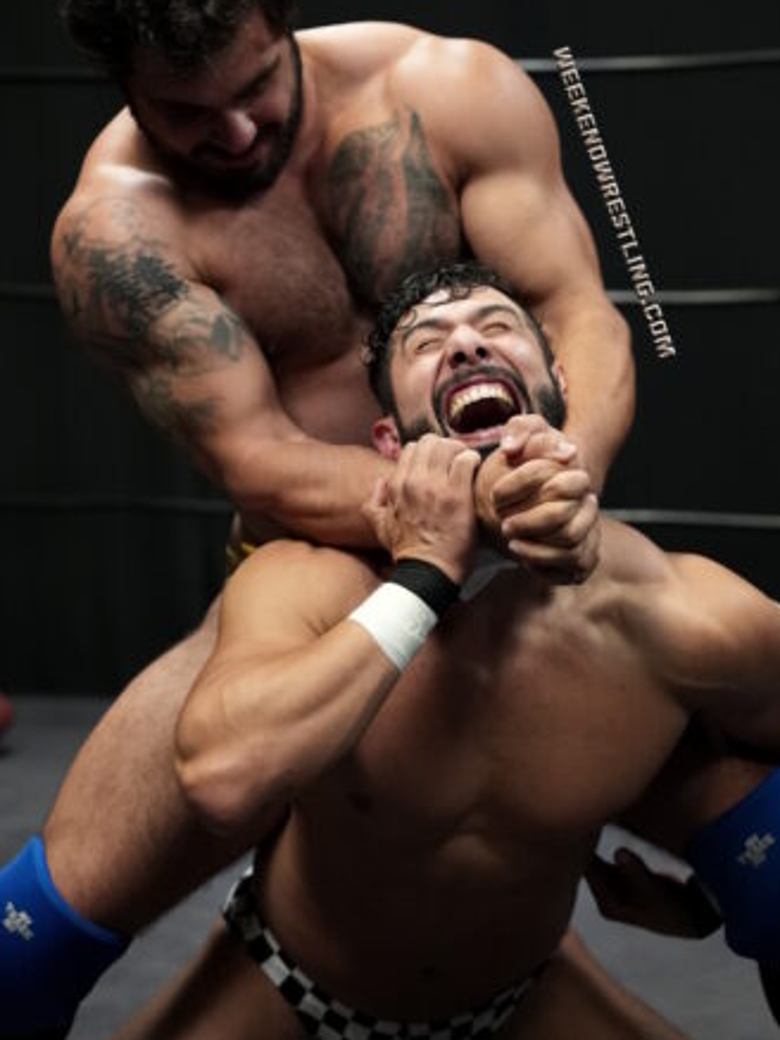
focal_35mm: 77
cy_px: 450
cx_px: 395
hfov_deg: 19.1
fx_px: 2312
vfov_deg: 25.3
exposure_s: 1/320
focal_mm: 70
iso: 8000
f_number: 2.8
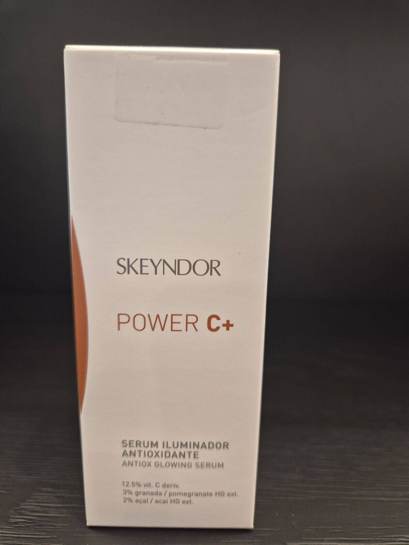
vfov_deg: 73.9
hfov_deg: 58.9
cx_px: 204
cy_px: 272
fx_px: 362
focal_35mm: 23
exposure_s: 1/57
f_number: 1.8
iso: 100
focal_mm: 5.4
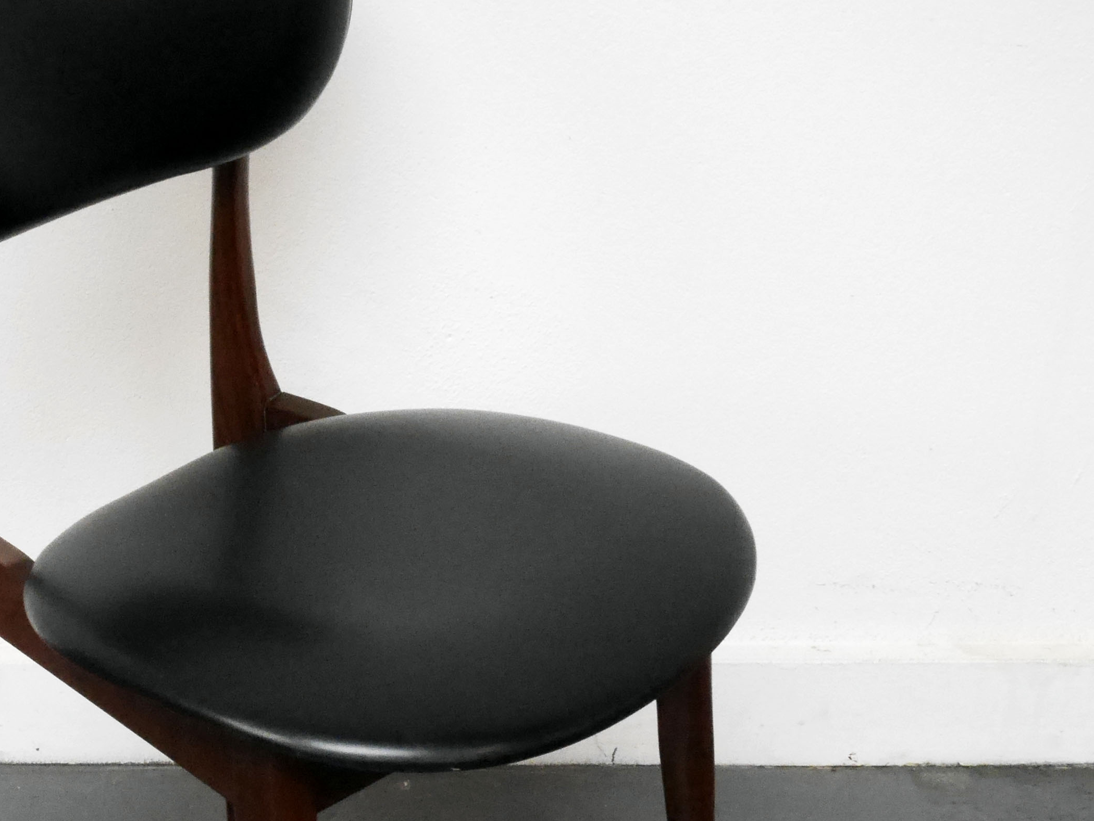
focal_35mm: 96
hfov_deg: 20.3
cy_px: 572
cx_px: 279
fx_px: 3035
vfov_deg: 15.4
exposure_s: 1/10
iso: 3200
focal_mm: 22
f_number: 14
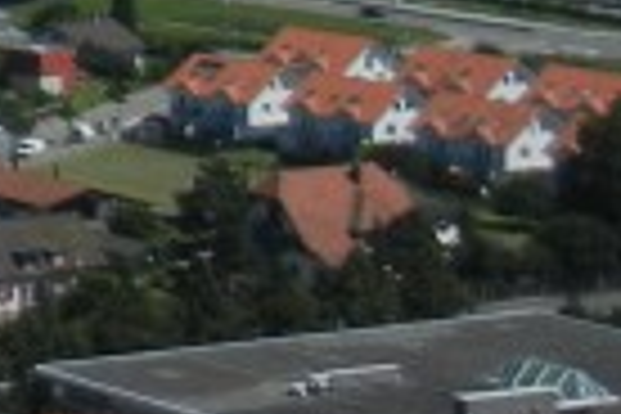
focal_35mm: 232
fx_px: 4002
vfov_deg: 5.7
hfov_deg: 7.5
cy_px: -522
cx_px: -1440
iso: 160
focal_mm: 5.4
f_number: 7
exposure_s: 1/676
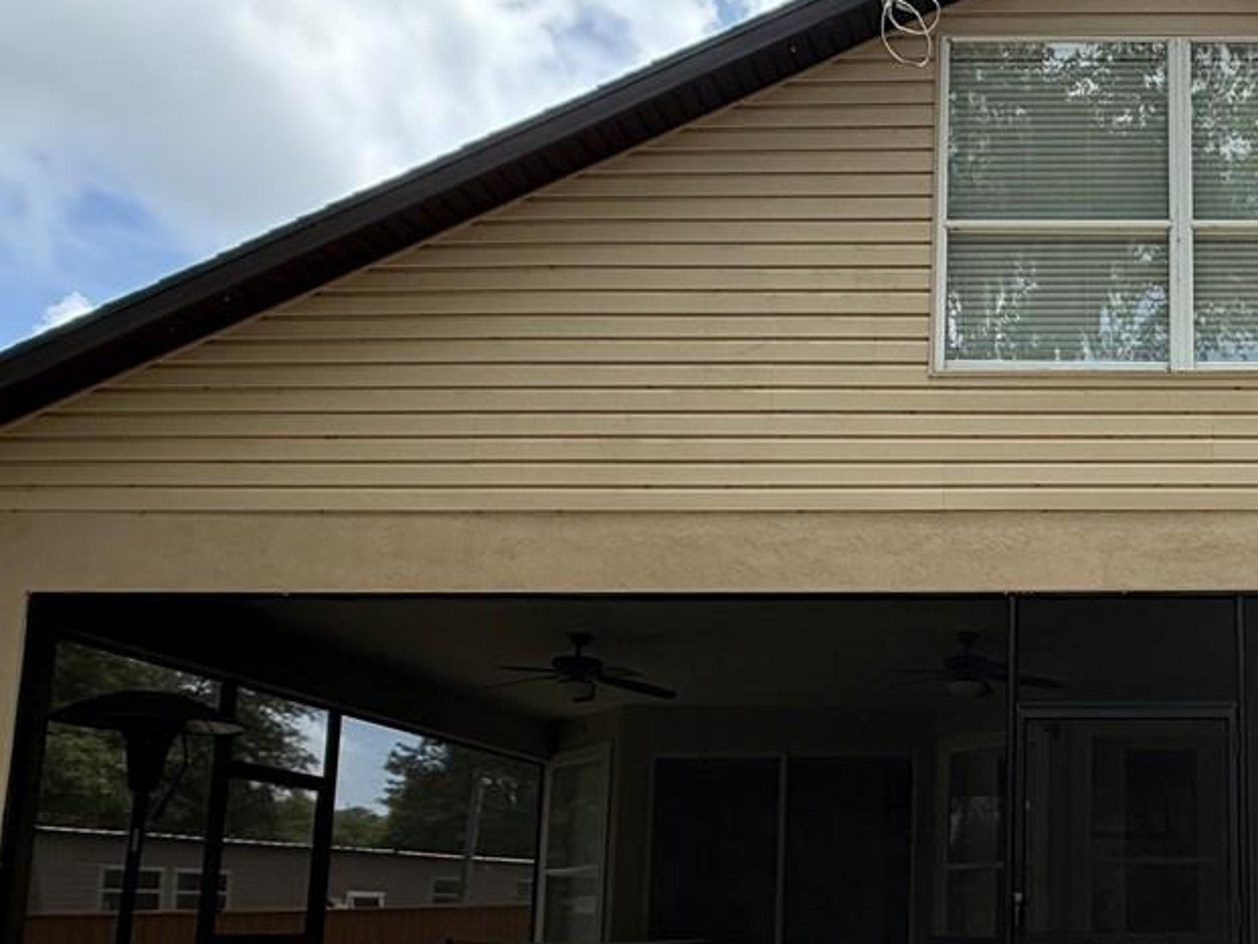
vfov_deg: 38.3
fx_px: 1309
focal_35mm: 36
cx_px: 1165
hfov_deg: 45.7
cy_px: 748
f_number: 2.2
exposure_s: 1/514
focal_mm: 2.22
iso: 64
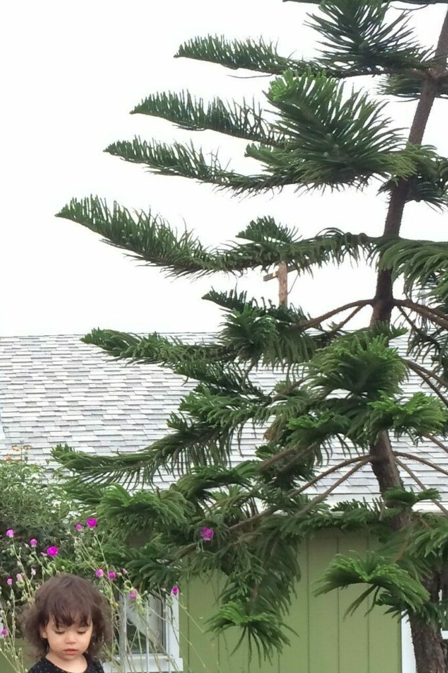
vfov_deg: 26.6
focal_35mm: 76
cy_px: 405
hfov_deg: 17.4
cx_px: -39
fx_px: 1419
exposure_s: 1/40
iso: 40
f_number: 2.2
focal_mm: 4.15
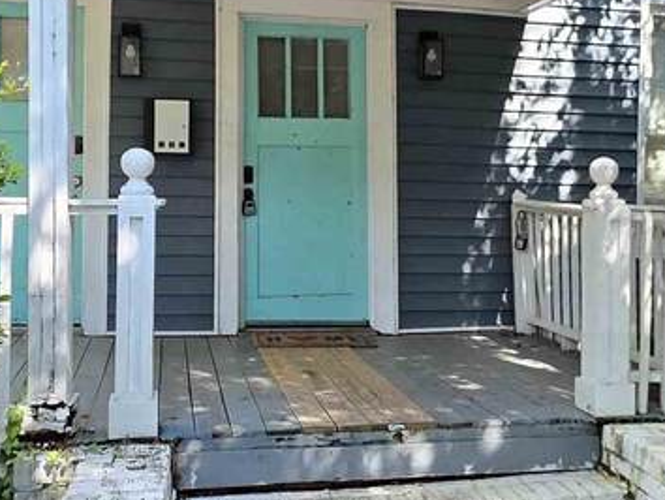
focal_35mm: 47
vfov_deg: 30.8
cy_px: 182
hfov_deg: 40.3
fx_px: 904
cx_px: 393
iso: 40
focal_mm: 2.2
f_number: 1.9
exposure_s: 1/476
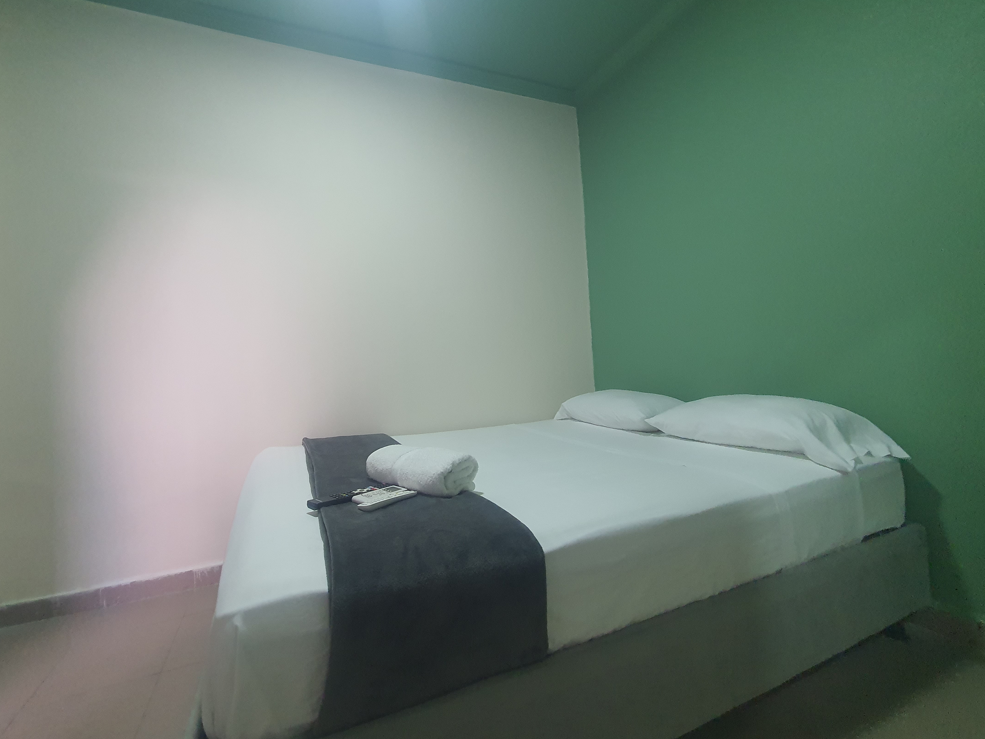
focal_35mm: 14
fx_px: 398
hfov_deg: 101.9
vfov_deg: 85.7
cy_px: 359
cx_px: 458
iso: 400
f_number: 2.2
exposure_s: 1/60
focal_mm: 1.8
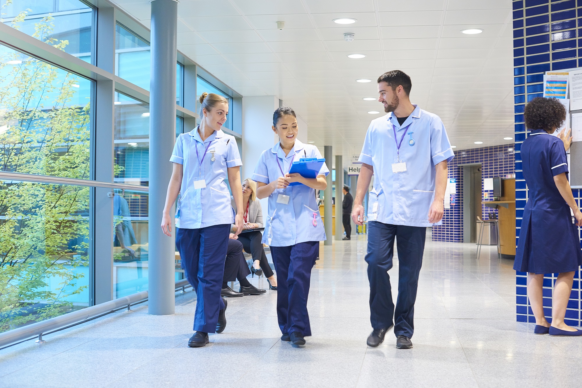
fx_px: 808
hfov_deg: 39.6
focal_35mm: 50
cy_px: 194
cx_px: 291
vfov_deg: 27.0
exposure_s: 1/80
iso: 1250
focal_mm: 50
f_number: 4.5
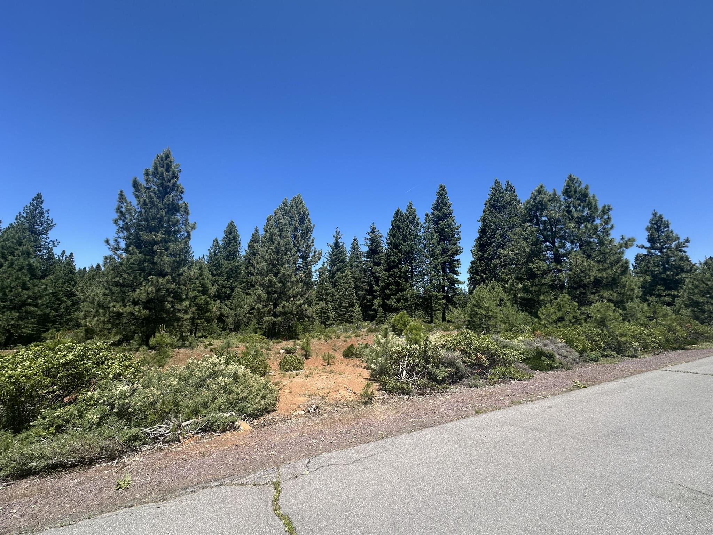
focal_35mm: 14
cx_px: 356
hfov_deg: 102.1
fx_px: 288
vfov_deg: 85.7
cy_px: 268
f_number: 2.2
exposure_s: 1/1014
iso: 50
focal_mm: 2.22
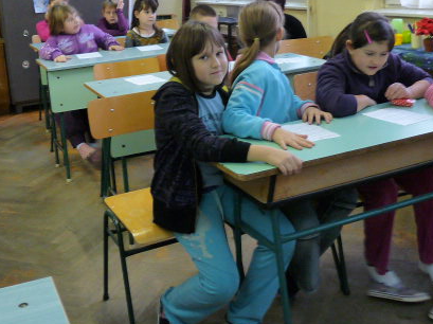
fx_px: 587
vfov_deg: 30.2
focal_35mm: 47
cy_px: 75
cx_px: 199
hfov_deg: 40.4
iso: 400
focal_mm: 4.8
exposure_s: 1/20
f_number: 2.8
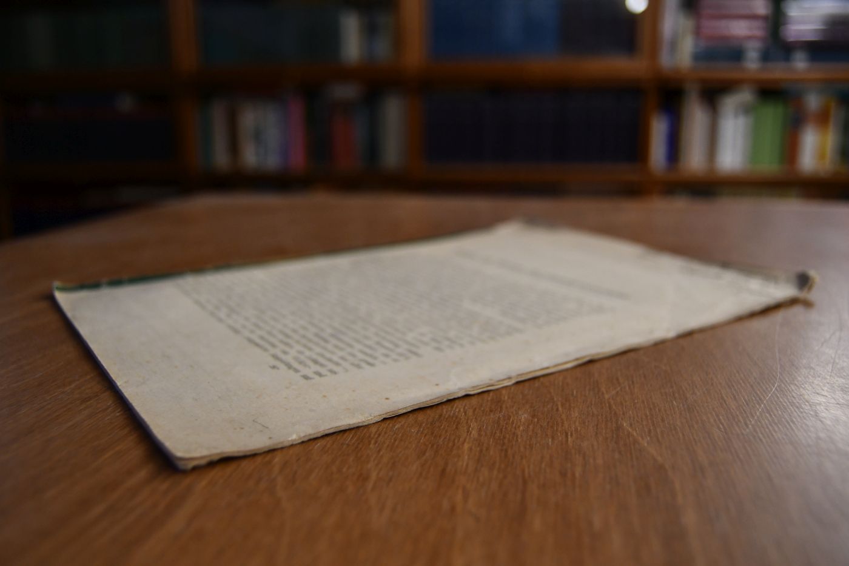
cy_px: 283
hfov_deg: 57.2
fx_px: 778
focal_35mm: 33
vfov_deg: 40.0
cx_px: 424
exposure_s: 1/125
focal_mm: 22
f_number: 3.5
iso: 900
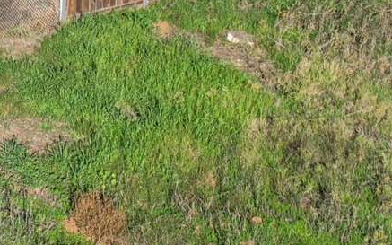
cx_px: -191
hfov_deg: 17.8
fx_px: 1122
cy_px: -251
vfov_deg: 11.2
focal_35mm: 105
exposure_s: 1/4000
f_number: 2.8
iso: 140
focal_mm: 8.4
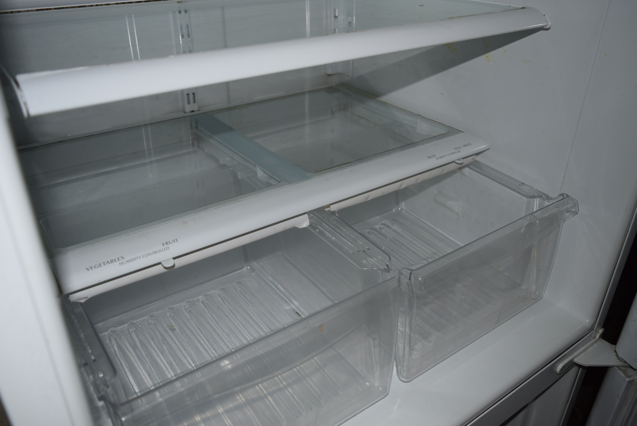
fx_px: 531
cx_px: 318
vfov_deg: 43.7
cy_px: 213
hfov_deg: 61.9
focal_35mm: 30
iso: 280
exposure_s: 1/60
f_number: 3.8
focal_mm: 20
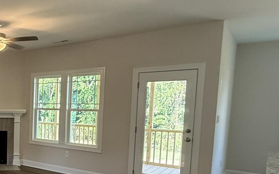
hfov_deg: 41.5
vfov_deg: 33.9
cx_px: -31
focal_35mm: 37
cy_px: 126
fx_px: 281
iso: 320
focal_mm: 2.22
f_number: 2.2
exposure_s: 1/120
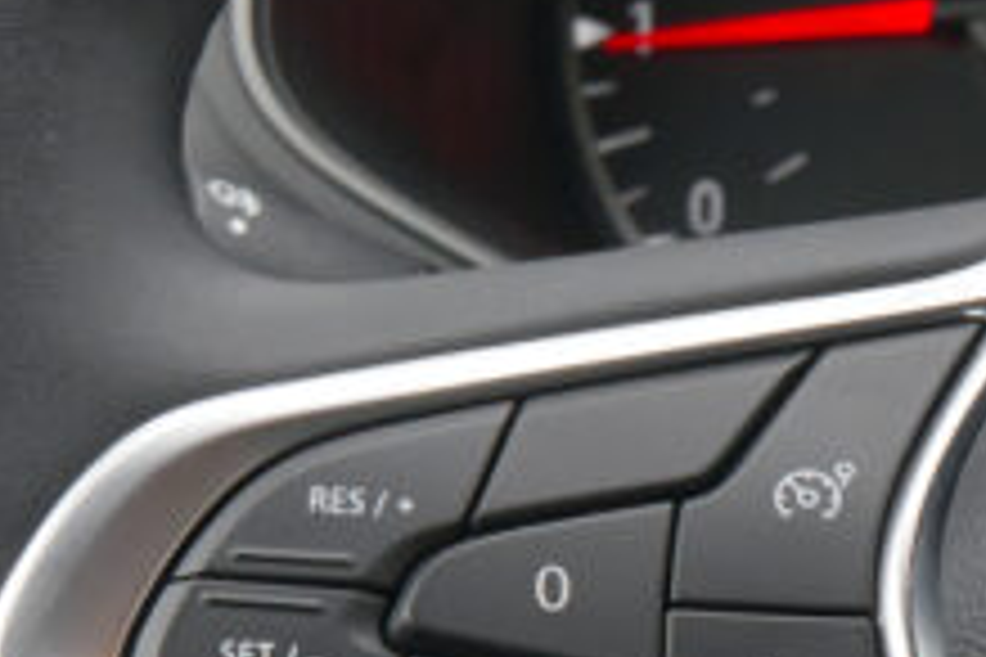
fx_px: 8709
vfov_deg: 4.3
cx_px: 1931
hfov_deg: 6.3
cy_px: 572
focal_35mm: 318
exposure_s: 1/125
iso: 2000
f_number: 9
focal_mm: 45
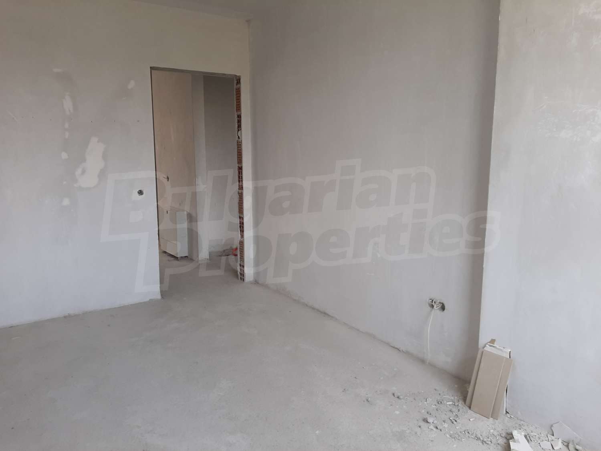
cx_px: 300
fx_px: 451
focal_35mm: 26
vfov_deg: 53.1
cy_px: 226
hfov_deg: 67.3
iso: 40
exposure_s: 1/180
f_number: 1.7
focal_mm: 3.93
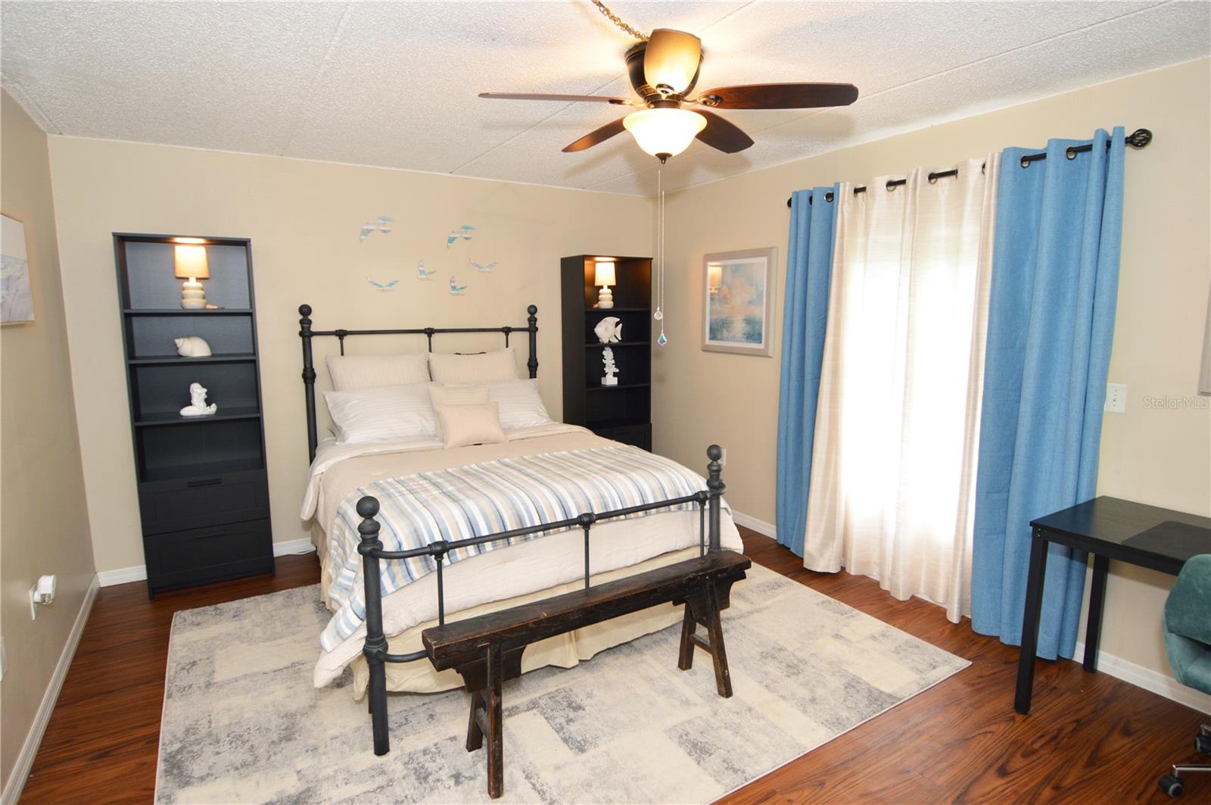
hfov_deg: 90.1
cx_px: 606
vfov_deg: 67.3
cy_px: 402
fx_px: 605
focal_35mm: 18
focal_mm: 12
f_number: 4.5
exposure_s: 1/80
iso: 400
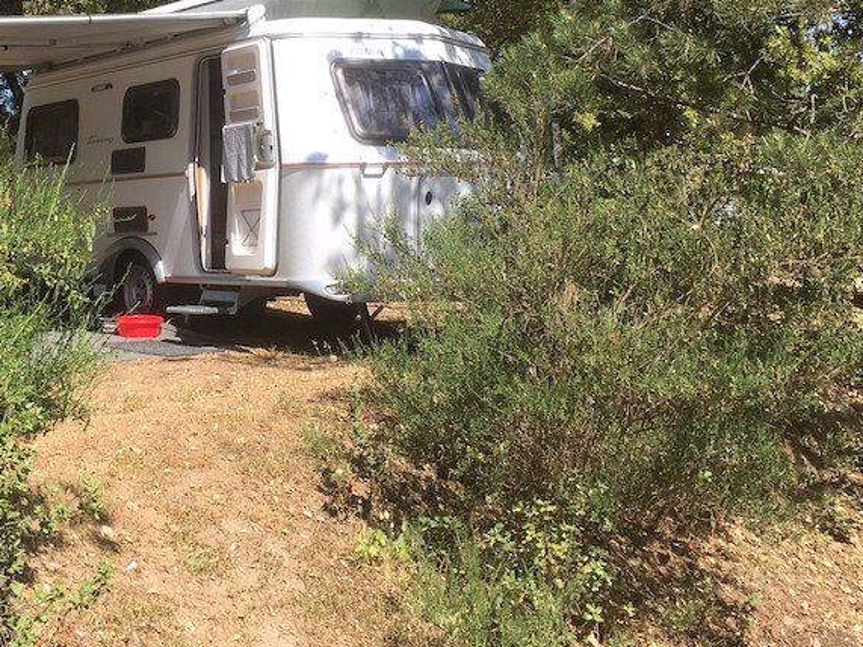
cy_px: 151
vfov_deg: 27.6
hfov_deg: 35.8
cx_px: 196
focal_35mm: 52
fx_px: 1296
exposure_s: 1/801
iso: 25
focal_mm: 4.15
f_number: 2.2
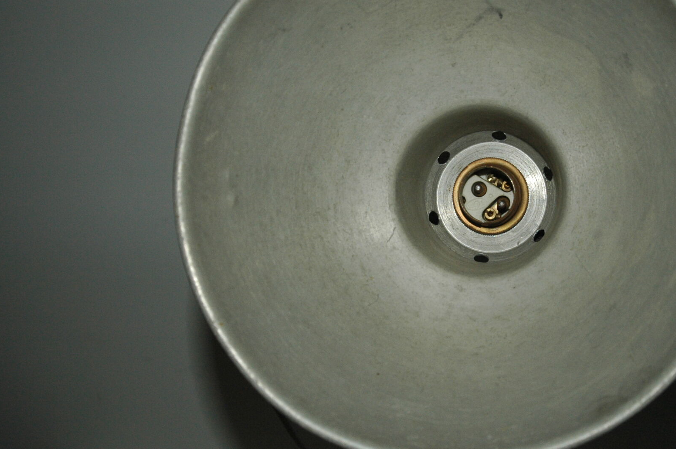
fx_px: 1106
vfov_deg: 22.9
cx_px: 453
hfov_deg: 33.7
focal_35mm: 59
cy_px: 194
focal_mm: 28
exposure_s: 1/125
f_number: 7.1
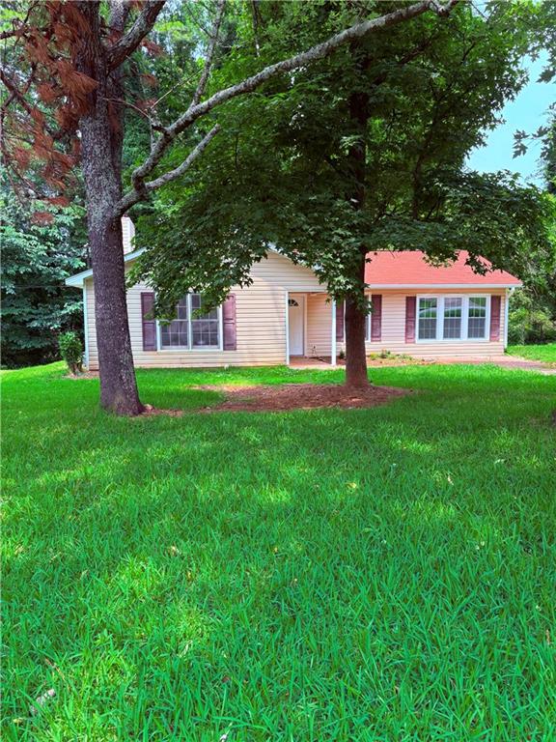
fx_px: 557
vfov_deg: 67.3
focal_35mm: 26
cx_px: 278
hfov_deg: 53.1
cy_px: 371
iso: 50
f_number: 1.6
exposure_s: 1/433
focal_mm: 5.96
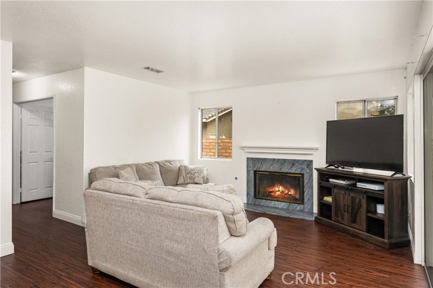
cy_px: 144
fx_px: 234
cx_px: 216
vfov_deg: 63.2
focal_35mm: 20
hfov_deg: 85.5
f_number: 5.6
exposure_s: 1/13
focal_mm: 19.5
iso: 125
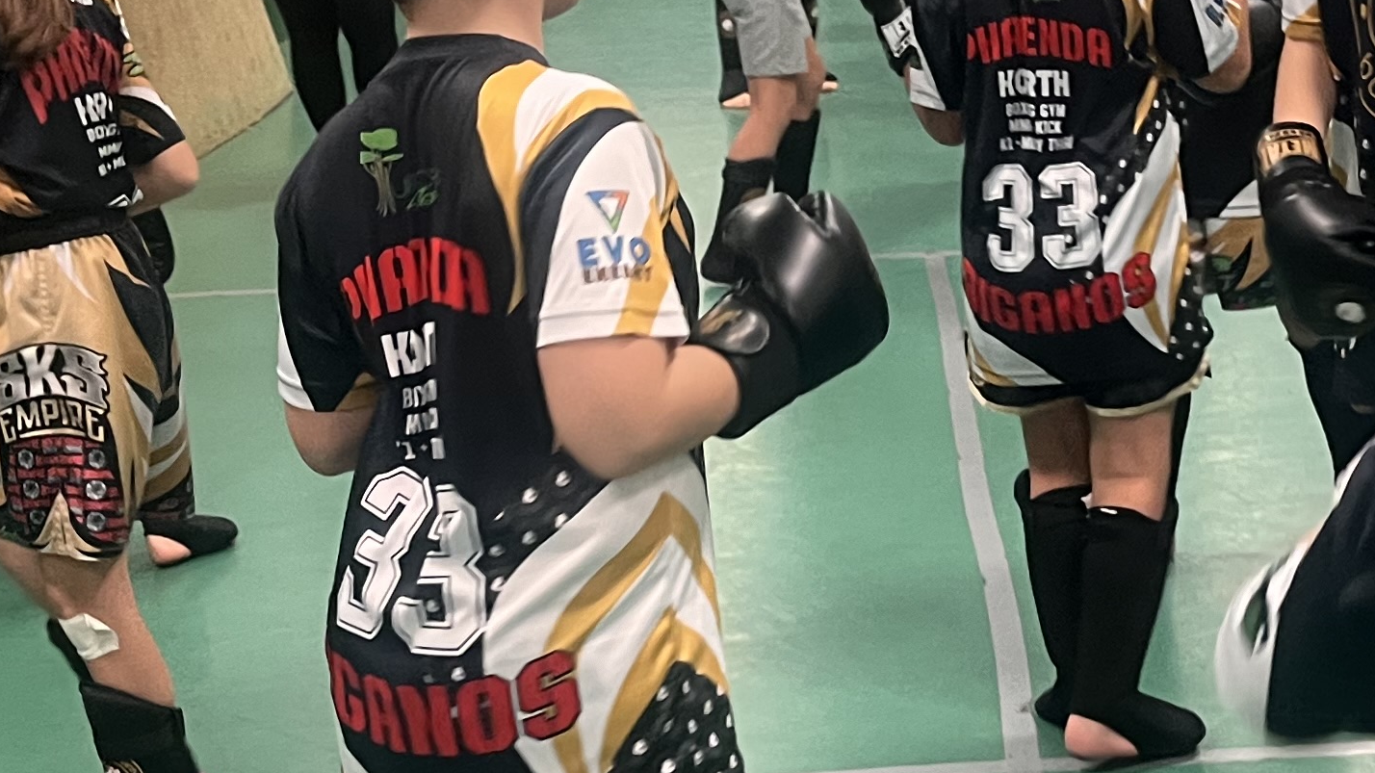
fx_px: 2917
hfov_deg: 26.4
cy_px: 527
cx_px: 920
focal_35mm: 80
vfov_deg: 15.1
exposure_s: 1/50
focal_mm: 5.1
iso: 250
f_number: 1.6
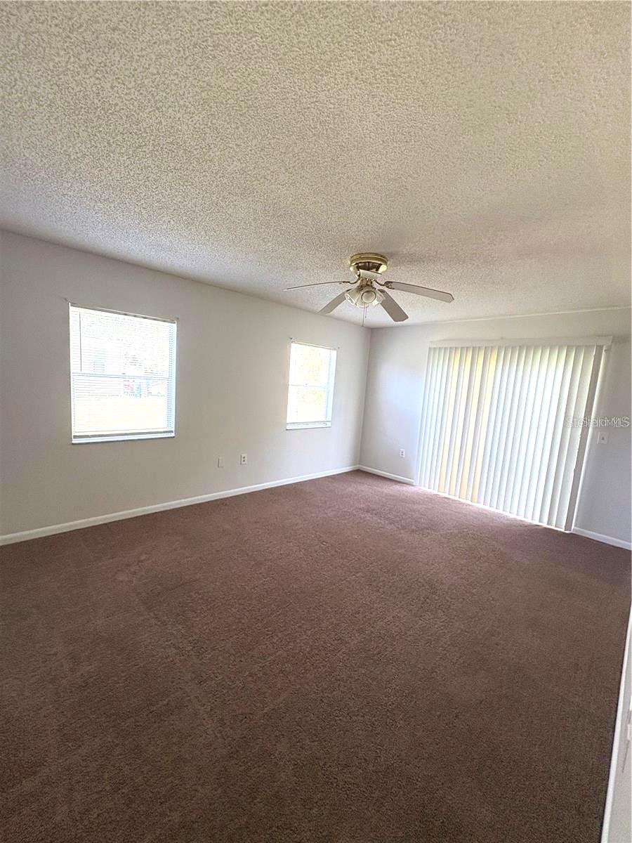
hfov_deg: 85.7
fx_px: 341
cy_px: 422
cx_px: 316
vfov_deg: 102.1
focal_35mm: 14
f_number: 2.2
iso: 250
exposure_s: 1/74
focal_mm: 2.22
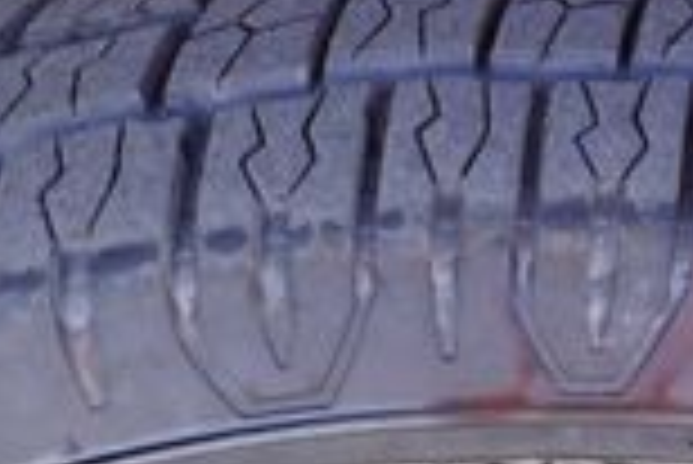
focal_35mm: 100
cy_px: 613
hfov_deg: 20.3
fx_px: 1927
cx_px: 459
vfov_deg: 13.2
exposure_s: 1/60
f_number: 4
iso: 100
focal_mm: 16
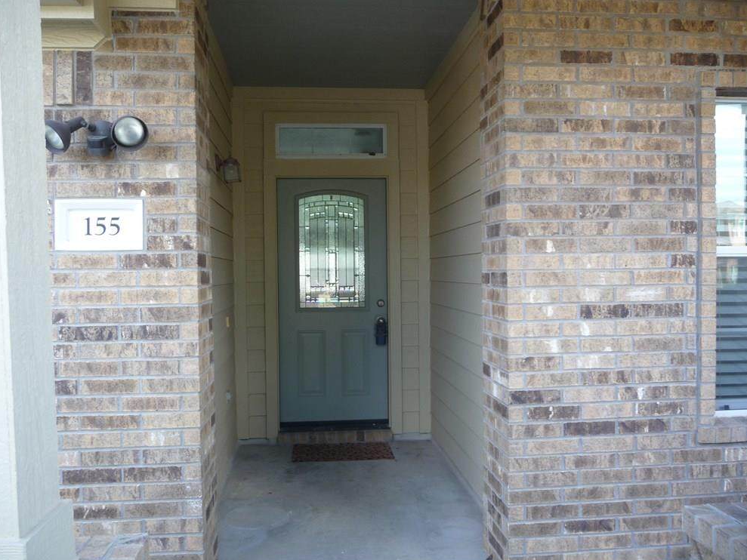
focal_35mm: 29
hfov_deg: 61.7
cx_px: 372
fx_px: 626
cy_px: 277
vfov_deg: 48.2
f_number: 3.3
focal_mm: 4.7
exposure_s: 1/50
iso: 100
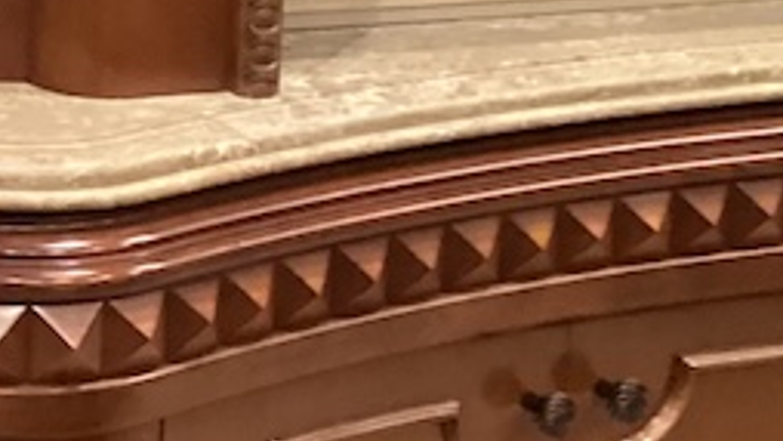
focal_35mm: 133
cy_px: -370
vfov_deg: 8.7
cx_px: -413
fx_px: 2762
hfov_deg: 14.9
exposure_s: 1/30
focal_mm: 3.3
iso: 640
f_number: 2.4
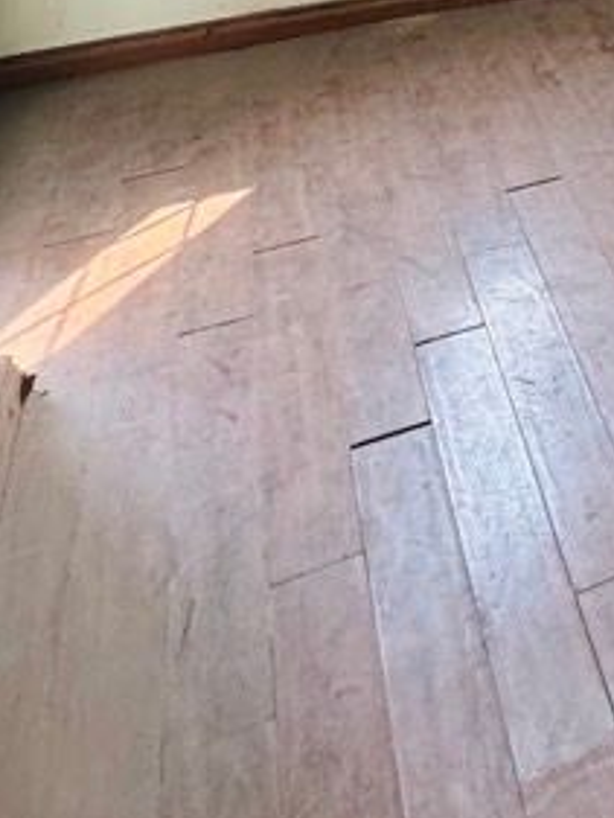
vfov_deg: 29.3
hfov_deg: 25.0
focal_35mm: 51
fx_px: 1205
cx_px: 789
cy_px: -279
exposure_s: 1/100
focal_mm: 2.22
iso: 200
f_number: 2.2
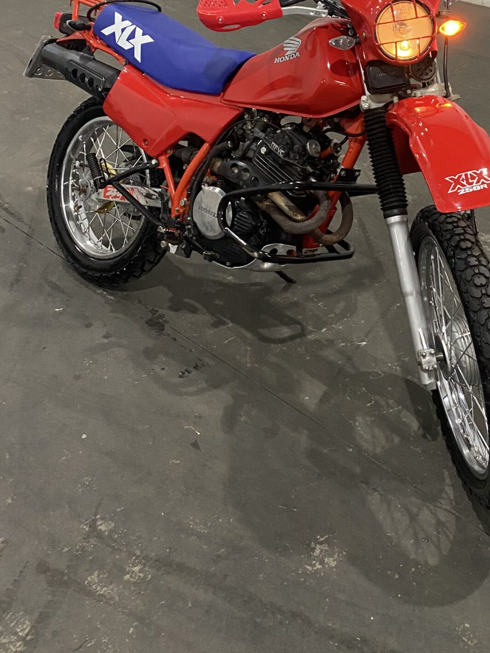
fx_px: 887
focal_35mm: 47
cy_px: 145
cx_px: 372
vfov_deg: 39.1
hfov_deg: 30.3
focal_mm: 4.25
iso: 400
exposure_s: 1/60
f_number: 1.8
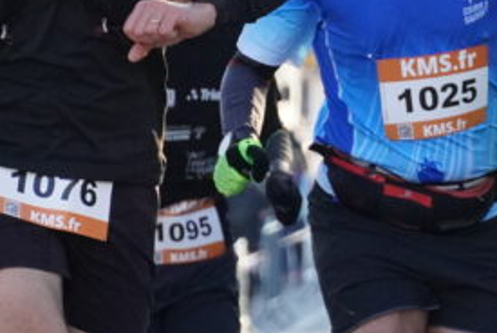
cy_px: 59
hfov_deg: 2.7
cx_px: 116
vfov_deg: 1.8
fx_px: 10404
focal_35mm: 753
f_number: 5.6
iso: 2500
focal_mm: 135
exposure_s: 1/2000
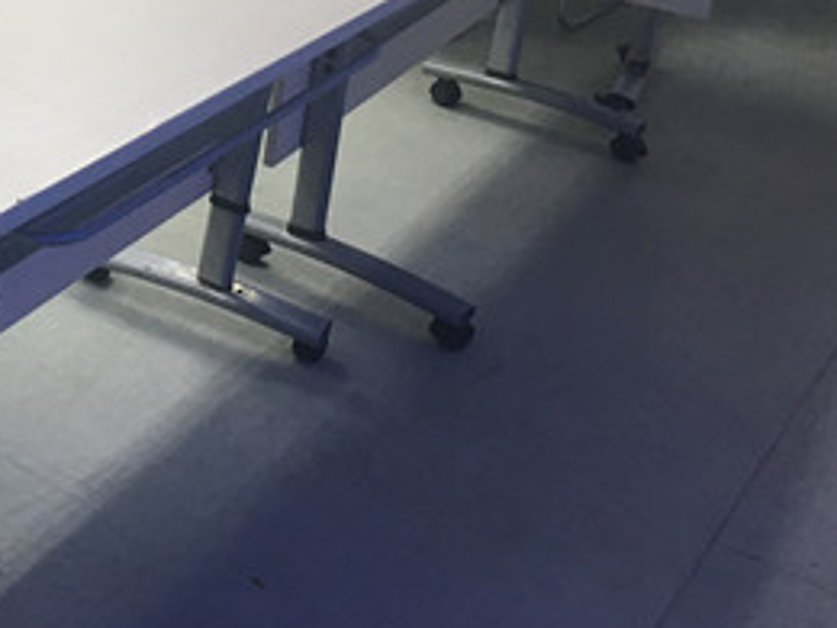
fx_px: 1620
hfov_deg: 26.4
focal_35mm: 67
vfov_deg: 20.9
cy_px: -52
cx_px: -109
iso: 100
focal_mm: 4.15
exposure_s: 1/33
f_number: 2.2
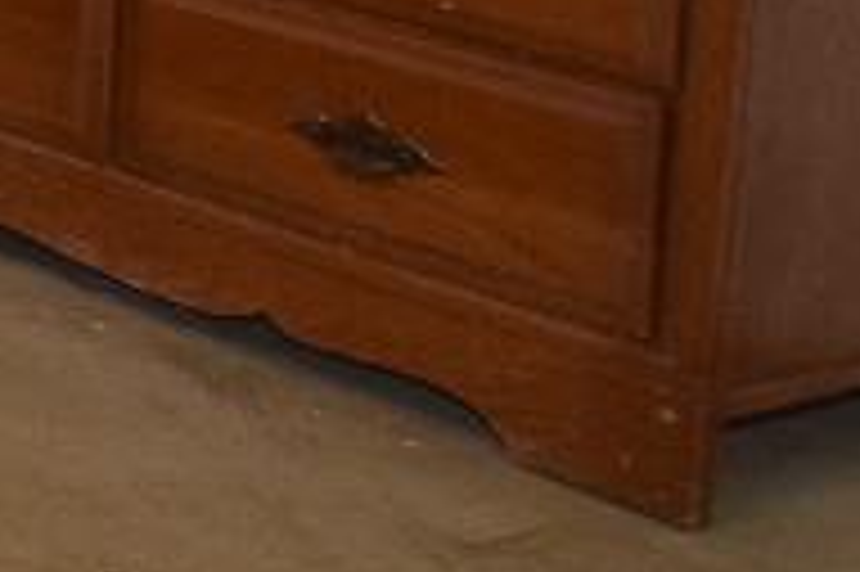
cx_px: -2283
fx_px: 2816
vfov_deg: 10.5
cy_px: -653
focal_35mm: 118
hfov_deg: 9.1
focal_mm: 10
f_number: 5
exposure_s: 1/100
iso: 800
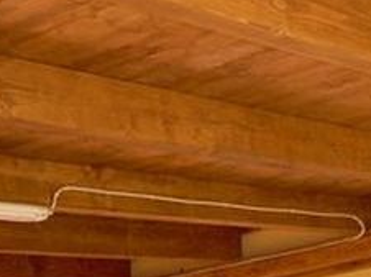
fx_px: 1081
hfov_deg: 19.0
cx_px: 350
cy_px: -39
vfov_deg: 14.2
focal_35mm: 101
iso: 50
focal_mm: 6.3
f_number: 2.8
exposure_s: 1/71.3
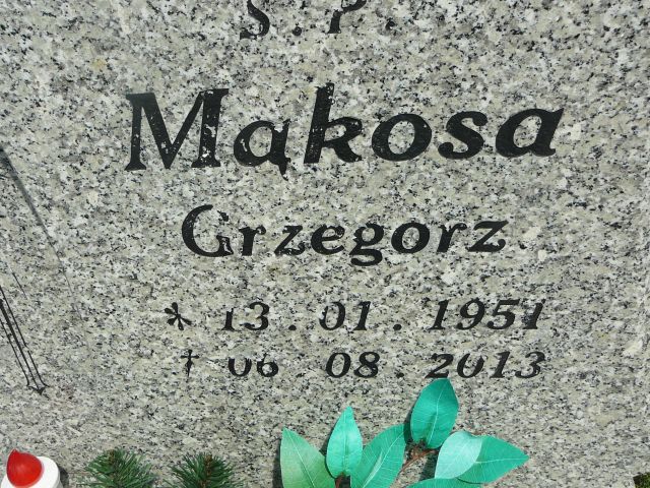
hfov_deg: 45.8
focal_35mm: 41
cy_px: 244
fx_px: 770
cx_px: 325
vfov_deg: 35.1
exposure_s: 1/640
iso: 80
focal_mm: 6.1
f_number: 5
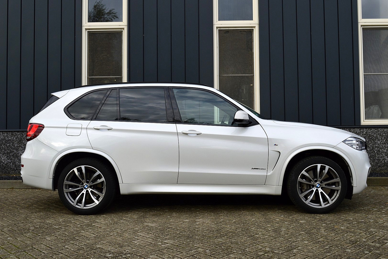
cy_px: 130
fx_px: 388
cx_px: 194
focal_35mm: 36
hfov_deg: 53.1
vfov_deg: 36.9
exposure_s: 1/250
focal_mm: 24
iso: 400
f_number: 10
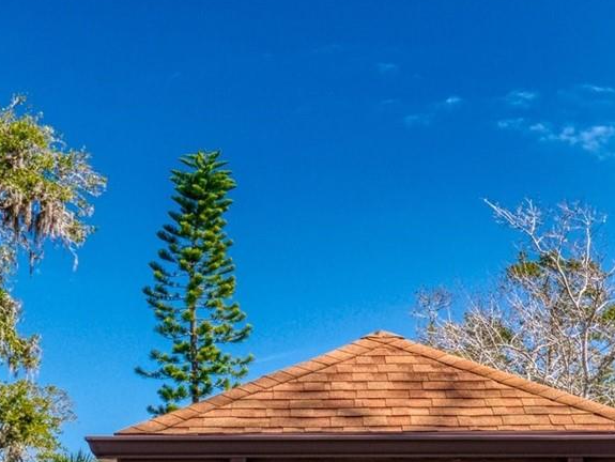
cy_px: 541
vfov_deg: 14.4
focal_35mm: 100
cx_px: 317
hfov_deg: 19.6
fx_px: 1778
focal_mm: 18
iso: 640
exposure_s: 1/60
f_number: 13
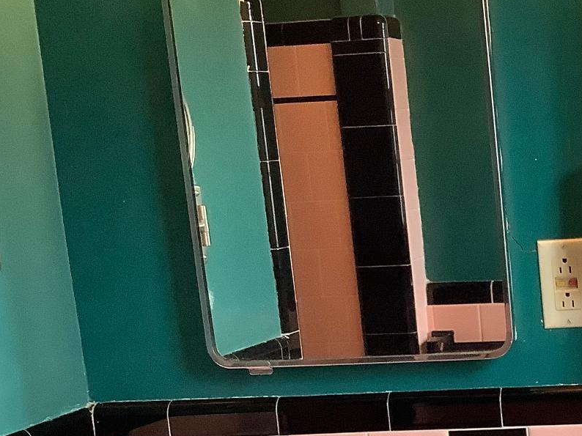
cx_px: 679
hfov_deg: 22.7
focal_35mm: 80
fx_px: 1345
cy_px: 395
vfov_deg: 18.1
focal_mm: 3.3
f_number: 2.4
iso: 125
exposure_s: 1/60
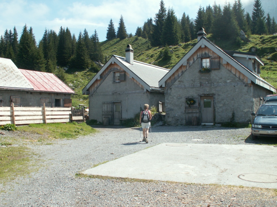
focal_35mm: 35
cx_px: 138
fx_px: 280
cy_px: 104
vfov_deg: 40.7
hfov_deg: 52.6
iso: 50
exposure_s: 1/160
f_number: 5.6
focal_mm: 5.86
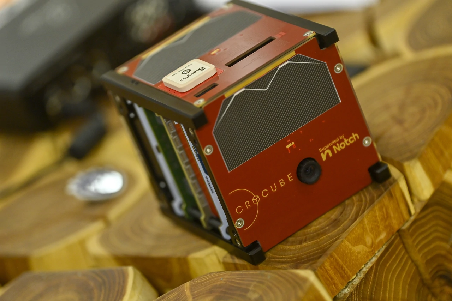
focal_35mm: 160
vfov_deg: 8.6
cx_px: 226
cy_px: 150
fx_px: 2008
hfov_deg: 12.8
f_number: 2.8
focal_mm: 160
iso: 2500
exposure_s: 1/125
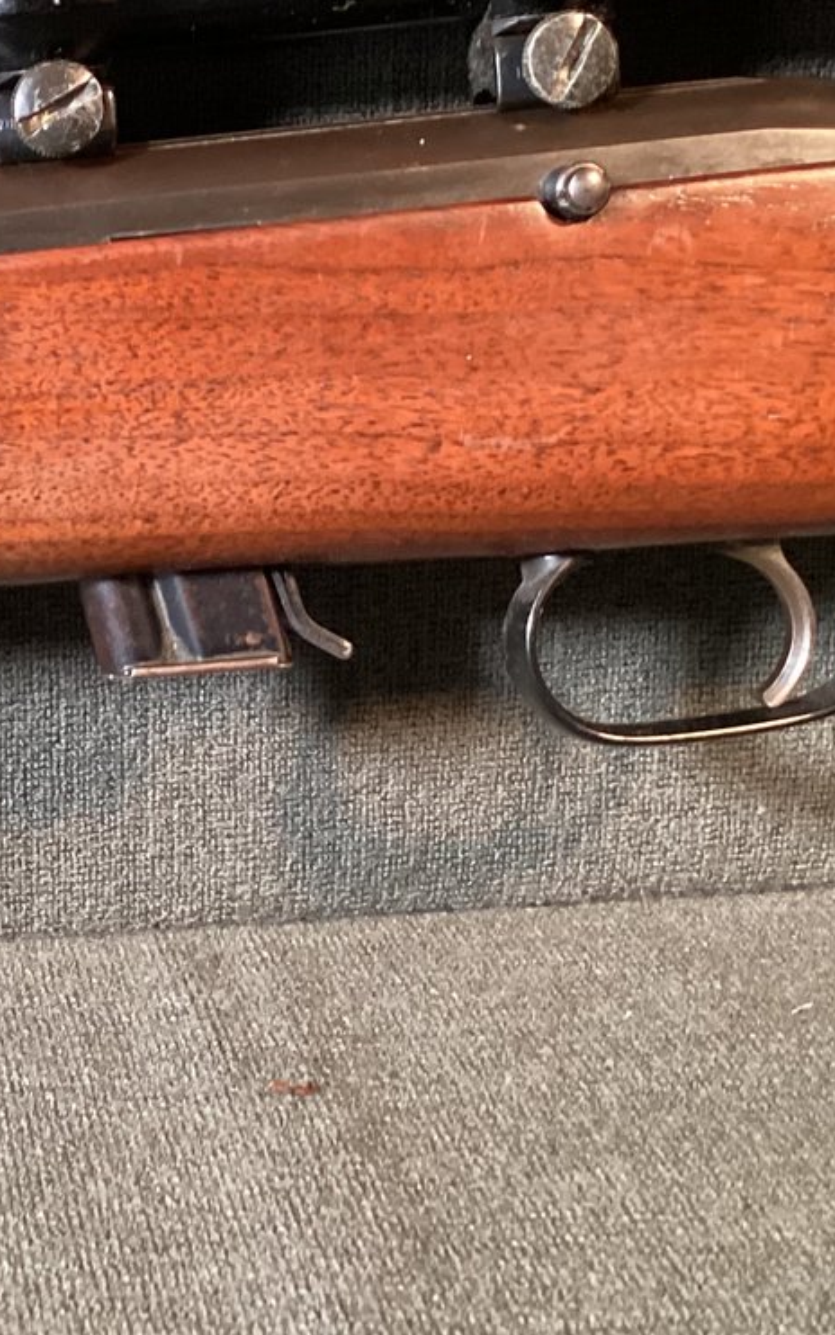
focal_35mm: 67
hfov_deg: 18.9
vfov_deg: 30.6
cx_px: 12
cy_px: 575
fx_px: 2439
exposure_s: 1/30
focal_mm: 3.3
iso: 320
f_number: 2.4
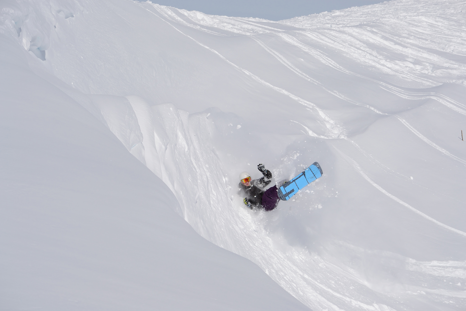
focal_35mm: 232
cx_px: 233
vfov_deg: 5.9
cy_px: 156
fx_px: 3009
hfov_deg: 8.9
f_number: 9
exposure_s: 1/1000
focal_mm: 155
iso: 100
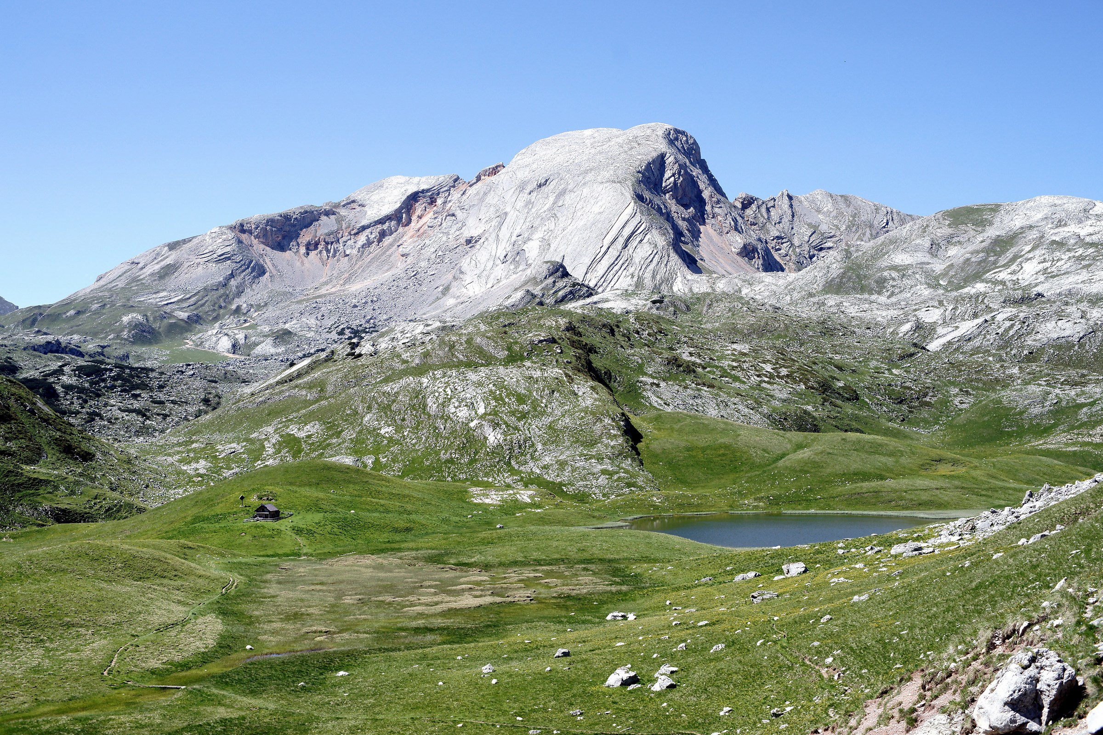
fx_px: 1532
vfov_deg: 27.0
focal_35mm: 50
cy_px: 368
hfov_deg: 39.6
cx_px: 552
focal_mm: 50
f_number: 6.3
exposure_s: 1/800
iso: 200
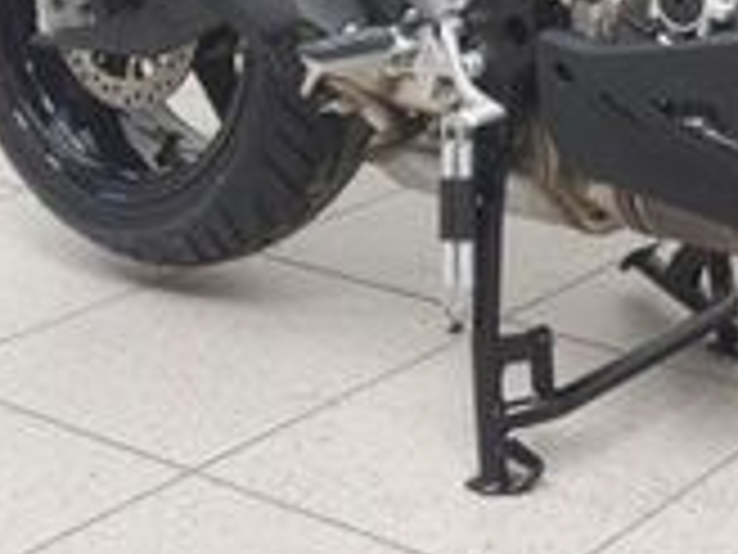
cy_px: -315
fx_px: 1919
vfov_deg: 15.0
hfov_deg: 20.2
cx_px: 918
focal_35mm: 90
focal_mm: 5.4
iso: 125
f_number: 1.8
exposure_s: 1/33
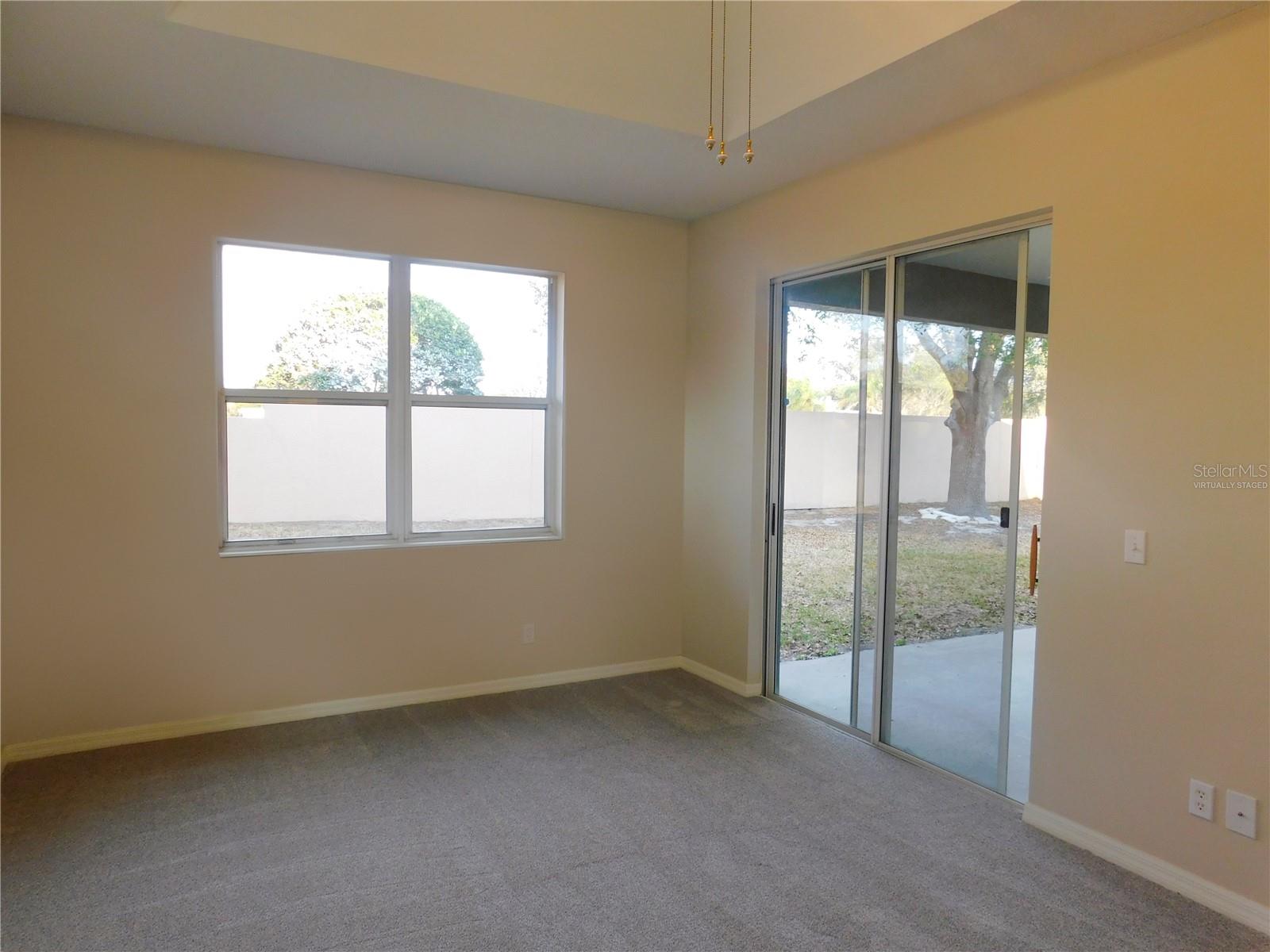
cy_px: 476
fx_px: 844
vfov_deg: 58.9
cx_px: 635
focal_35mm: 23
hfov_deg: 73.9
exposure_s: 1/60
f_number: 3
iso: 125
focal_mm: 4
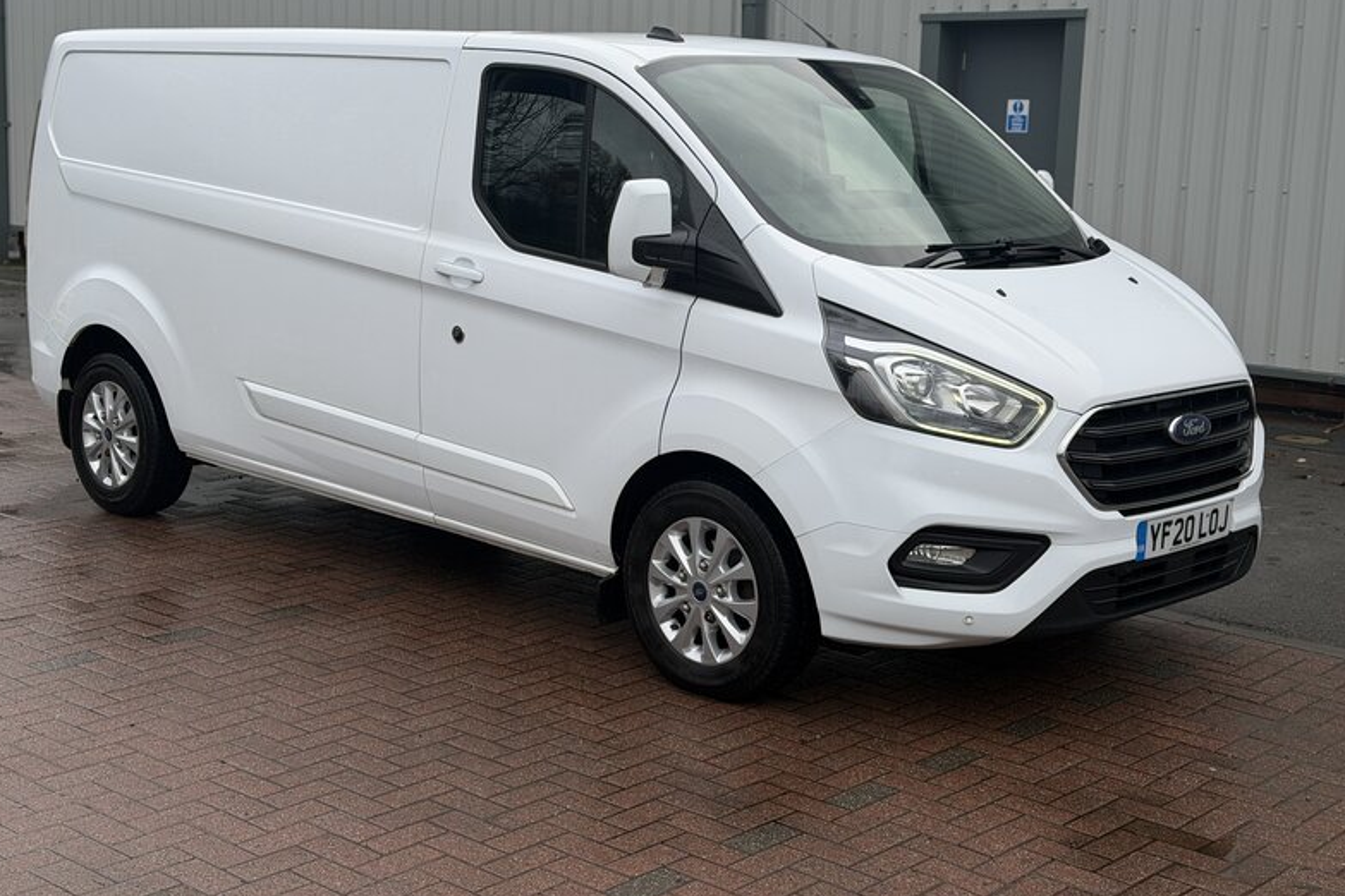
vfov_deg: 26.5
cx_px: 660
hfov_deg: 38.9
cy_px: 395
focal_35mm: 51
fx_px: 1905
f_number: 1.78
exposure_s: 1/769
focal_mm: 6.76
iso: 64
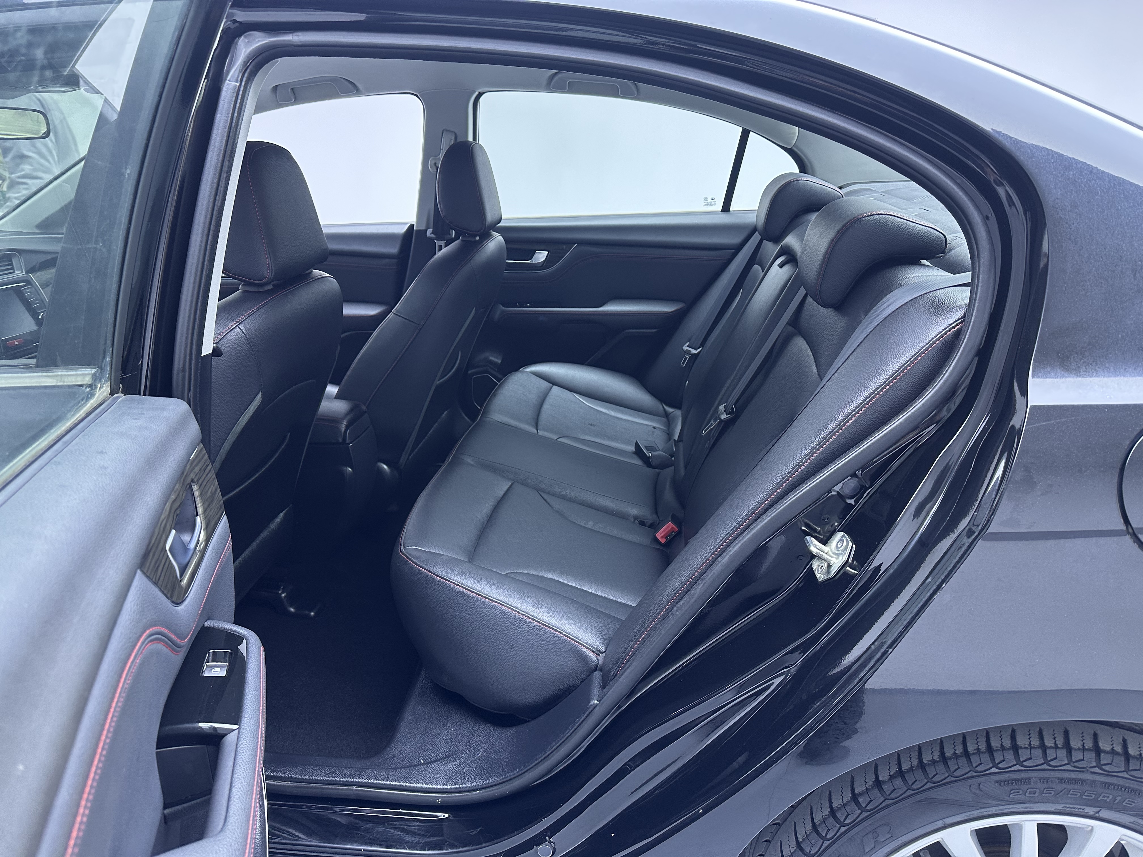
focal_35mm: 24
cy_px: 428
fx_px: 792
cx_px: 572
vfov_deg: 56.8
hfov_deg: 71.6
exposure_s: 1/50
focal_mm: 6.86
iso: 200
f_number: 1.78
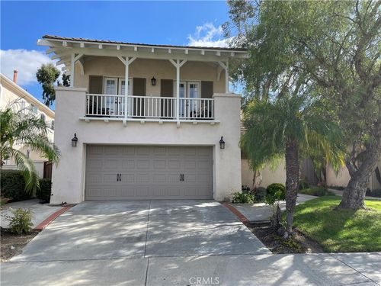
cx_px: 190
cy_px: 143
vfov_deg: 53.1
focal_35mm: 26
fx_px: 286
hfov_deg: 67.3
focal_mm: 4.2
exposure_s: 1/1667
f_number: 1.6
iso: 32
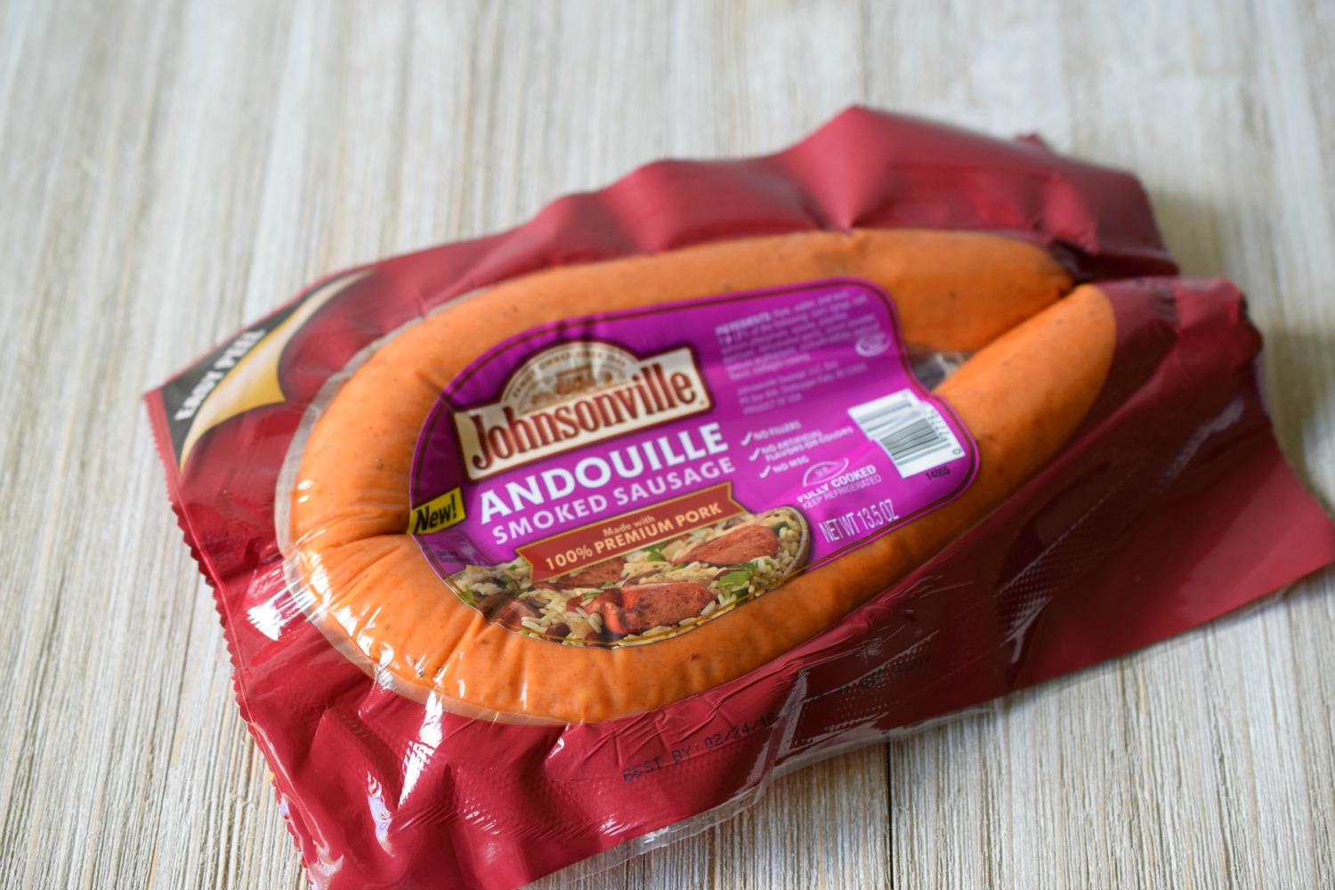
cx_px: 668
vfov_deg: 22.6
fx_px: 2225
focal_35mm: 60
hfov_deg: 33.4
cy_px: 445
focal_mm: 40
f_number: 4
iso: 640
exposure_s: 1/60
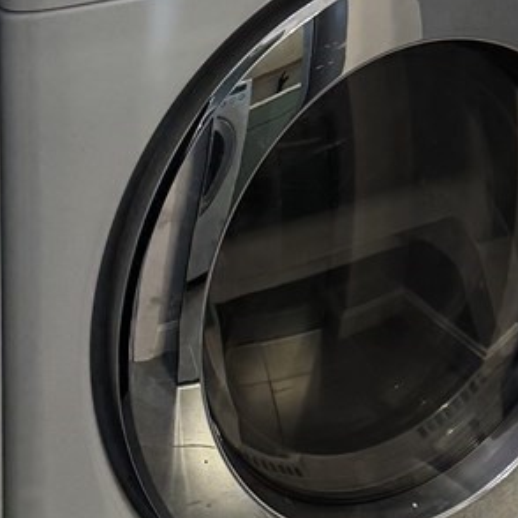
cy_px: -356
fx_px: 1879
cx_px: 254
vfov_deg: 14.2
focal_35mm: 111
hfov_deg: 15.7
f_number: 1.78
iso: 160
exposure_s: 1/120
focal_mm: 6.76
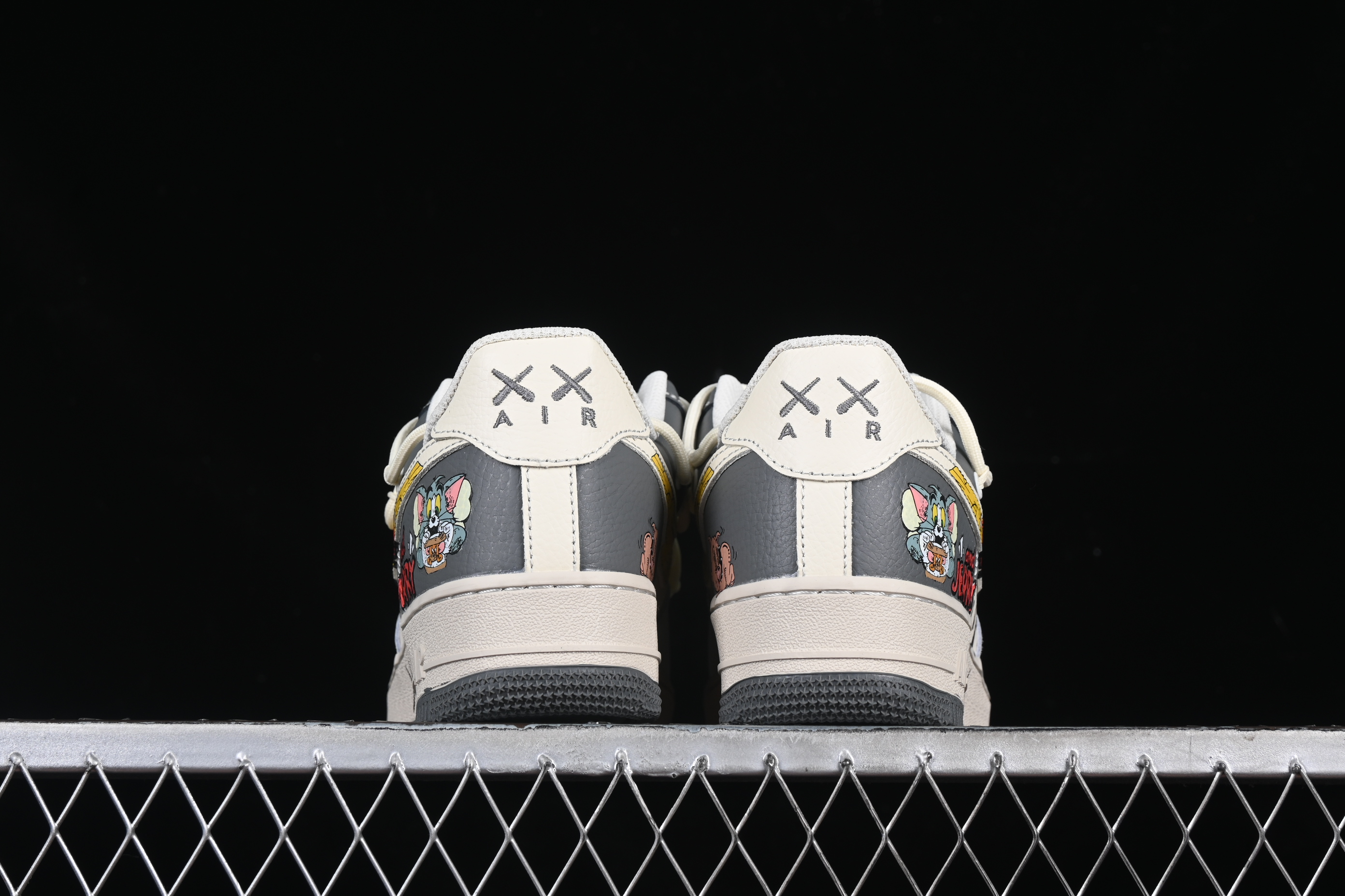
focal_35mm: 75
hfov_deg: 27.0
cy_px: 448
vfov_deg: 18.2
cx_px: 672
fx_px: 2802
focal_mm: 50
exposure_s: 1/80
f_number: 8
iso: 160
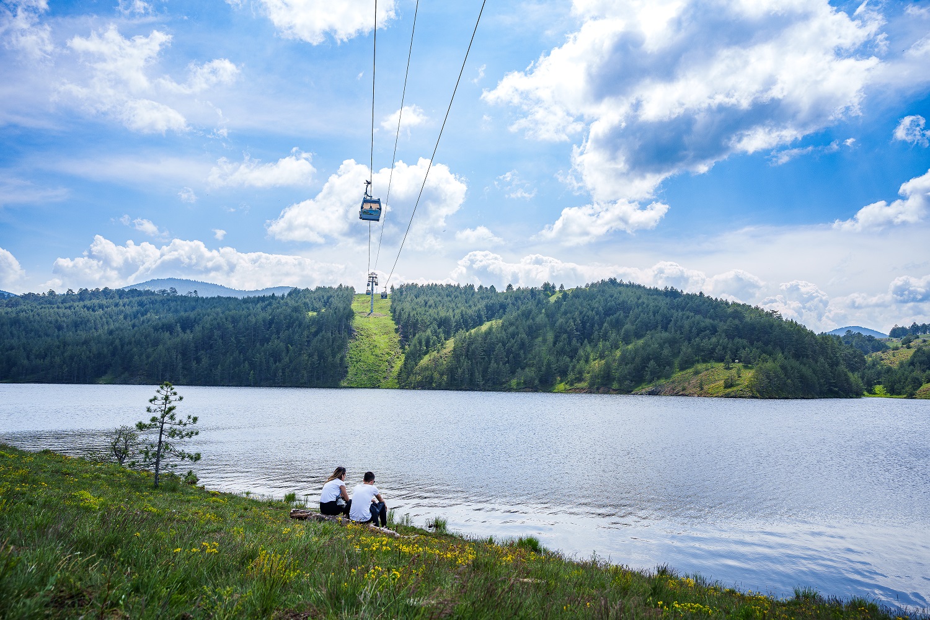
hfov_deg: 65.5
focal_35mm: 28
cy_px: 310
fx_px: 723
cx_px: 465
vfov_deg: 46.4
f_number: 5.6
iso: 100
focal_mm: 28
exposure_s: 1/200
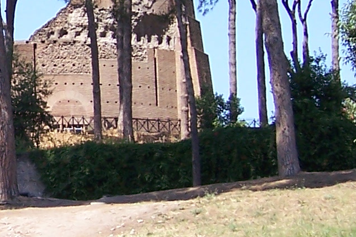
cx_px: -57
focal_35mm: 150
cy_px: 55
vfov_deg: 9.1
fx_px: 1483
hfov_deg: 13.4
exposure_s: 1/500
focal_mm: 6
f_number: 3
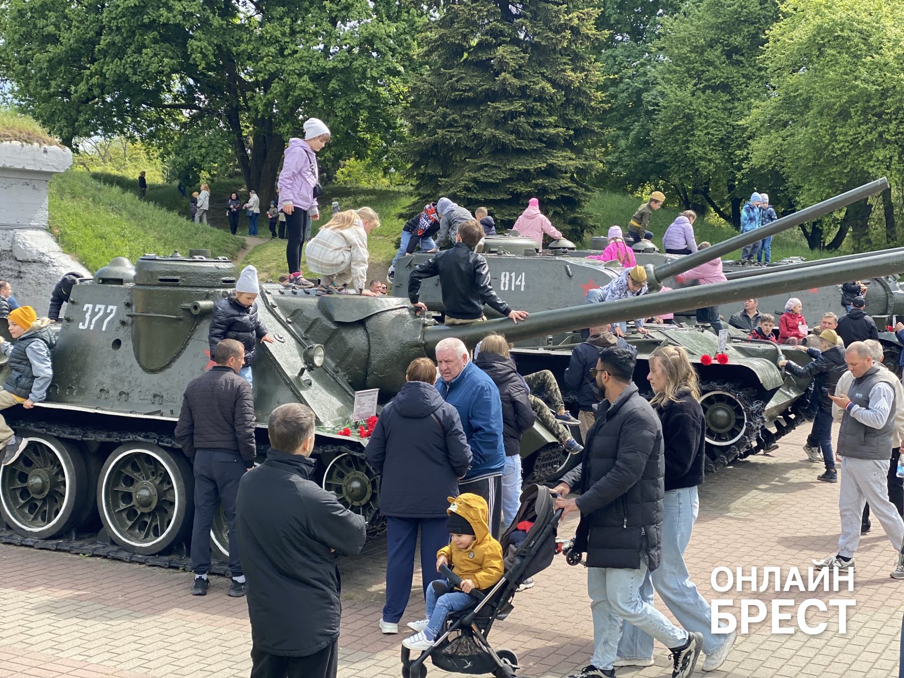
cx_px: 452
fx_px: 1358
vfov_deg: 28.0
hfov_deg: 36.8
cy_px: 339
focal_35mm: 52
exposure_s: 1/363
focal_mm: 6
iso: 20
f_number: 2
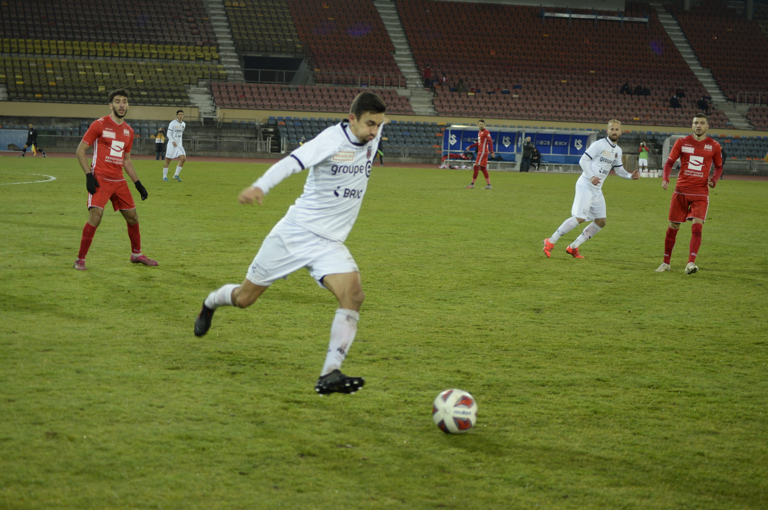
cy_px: 255
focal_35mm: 70
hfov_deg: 28.9
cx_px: 384
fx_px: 1492
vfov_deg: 19.4
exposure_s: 1/250
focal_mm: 70
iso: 1100
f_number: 4
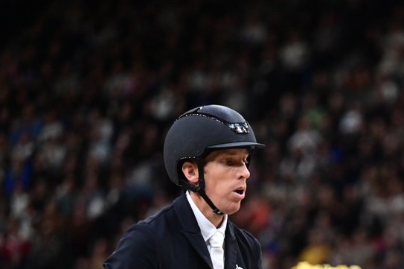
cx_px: 382
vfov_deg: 3.4
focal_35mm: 401
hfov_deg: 5.1
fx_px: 4496
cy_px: 317
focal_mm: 160
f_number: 2.8
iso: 3200
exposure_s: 1/1250
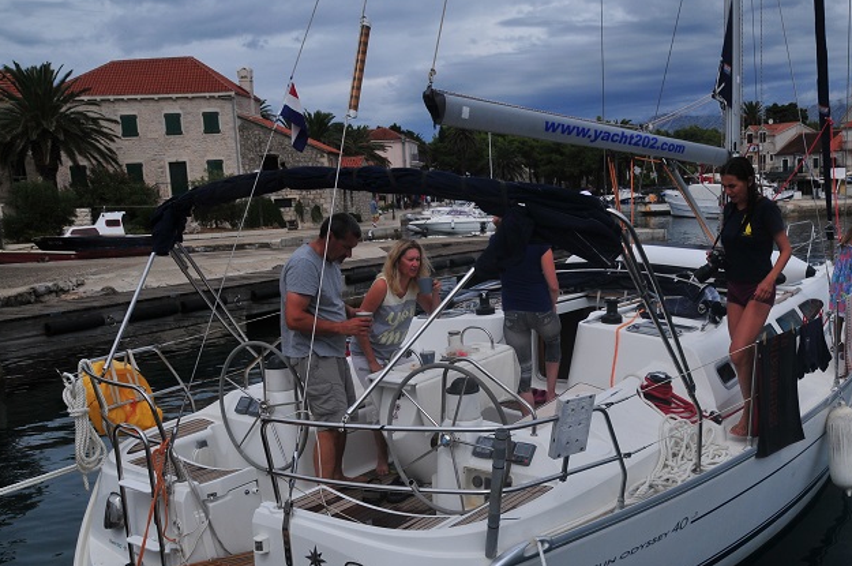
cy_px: 370
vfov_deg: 35.8
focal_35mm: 37
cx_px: 544
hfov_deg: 51.6
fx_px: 868
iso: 250
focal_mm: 17
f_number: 11
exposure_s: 1/800
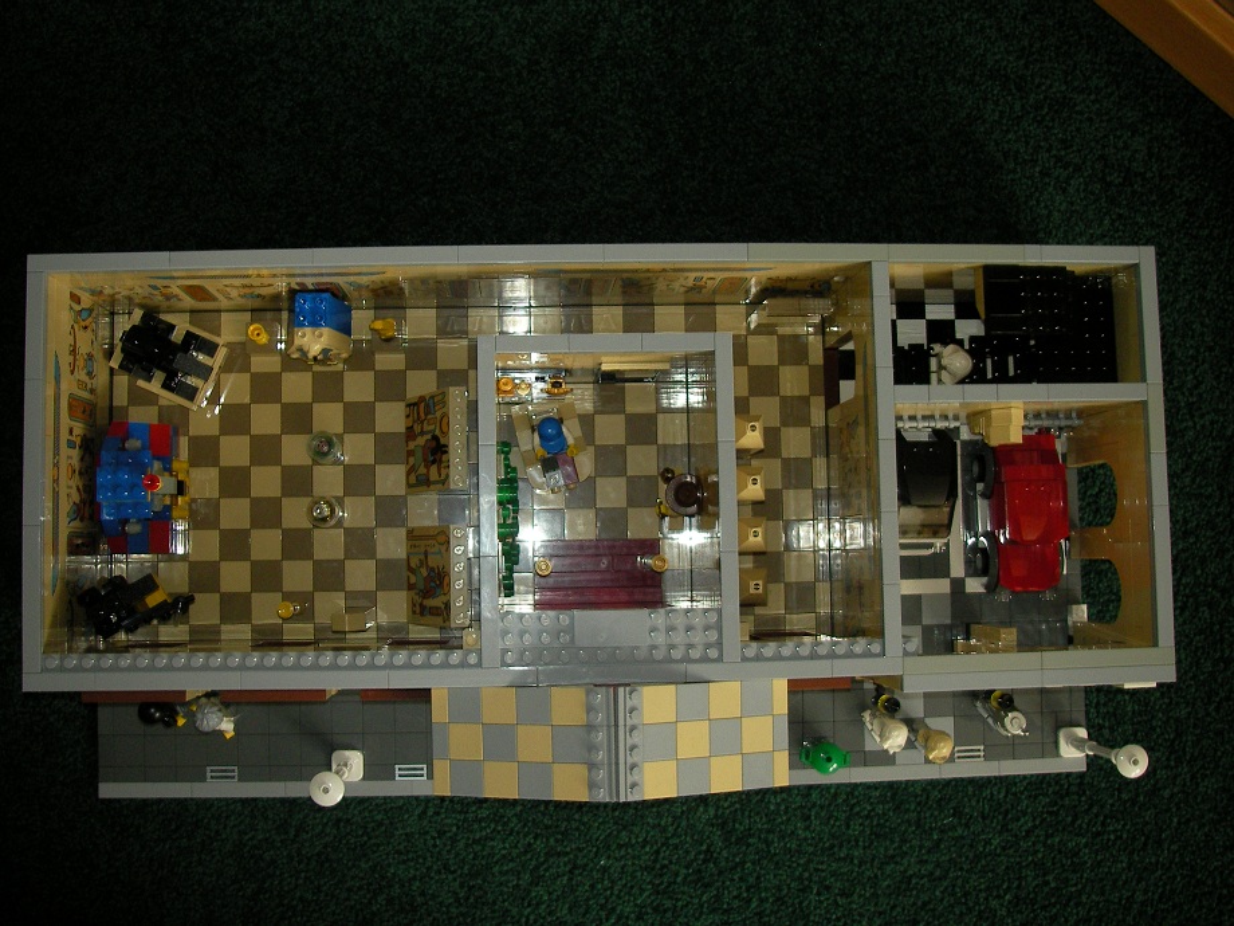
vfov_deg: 37.7
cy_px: 463
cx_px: 617
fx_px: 1355
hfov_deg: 49.0
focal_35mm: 38
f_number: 3.3
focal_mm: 6.3
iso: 100
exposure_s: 1/30
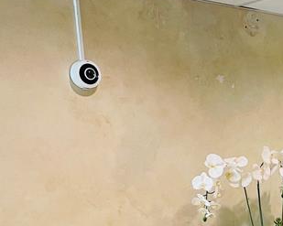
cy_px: 271
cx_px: 352
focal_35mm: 84
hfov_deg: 21.0
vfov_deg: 17.4
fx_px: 703
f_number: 1.6
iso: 125
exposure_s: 1/60
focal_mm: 4.2
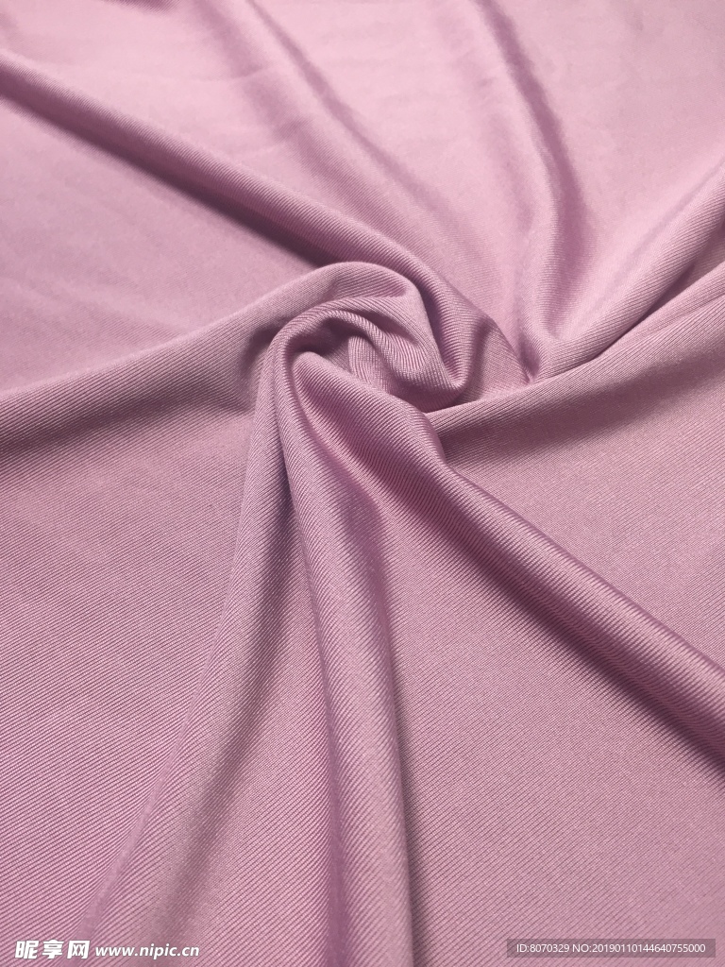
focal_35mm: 29
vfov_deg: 61.7
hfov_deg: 48.2
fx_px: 810
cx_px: 362
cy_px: 484
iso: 80
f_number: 2.2
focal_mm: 4.15
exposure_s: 1/33
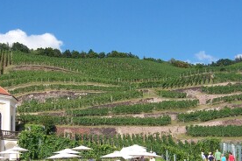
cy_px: 115
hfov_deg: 32.5
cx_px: 74
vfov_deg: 22.1
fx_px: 410
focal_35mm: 61
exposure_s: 1/500
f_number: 4.5
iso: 80
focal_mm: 6.2
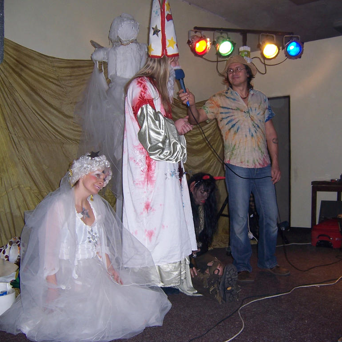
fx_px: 436
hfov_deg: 42.7
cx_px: 196
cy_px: 171
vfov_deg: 42.8
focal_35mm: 39
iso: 80
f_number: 2.8
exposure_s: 1/60
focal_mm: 5.5
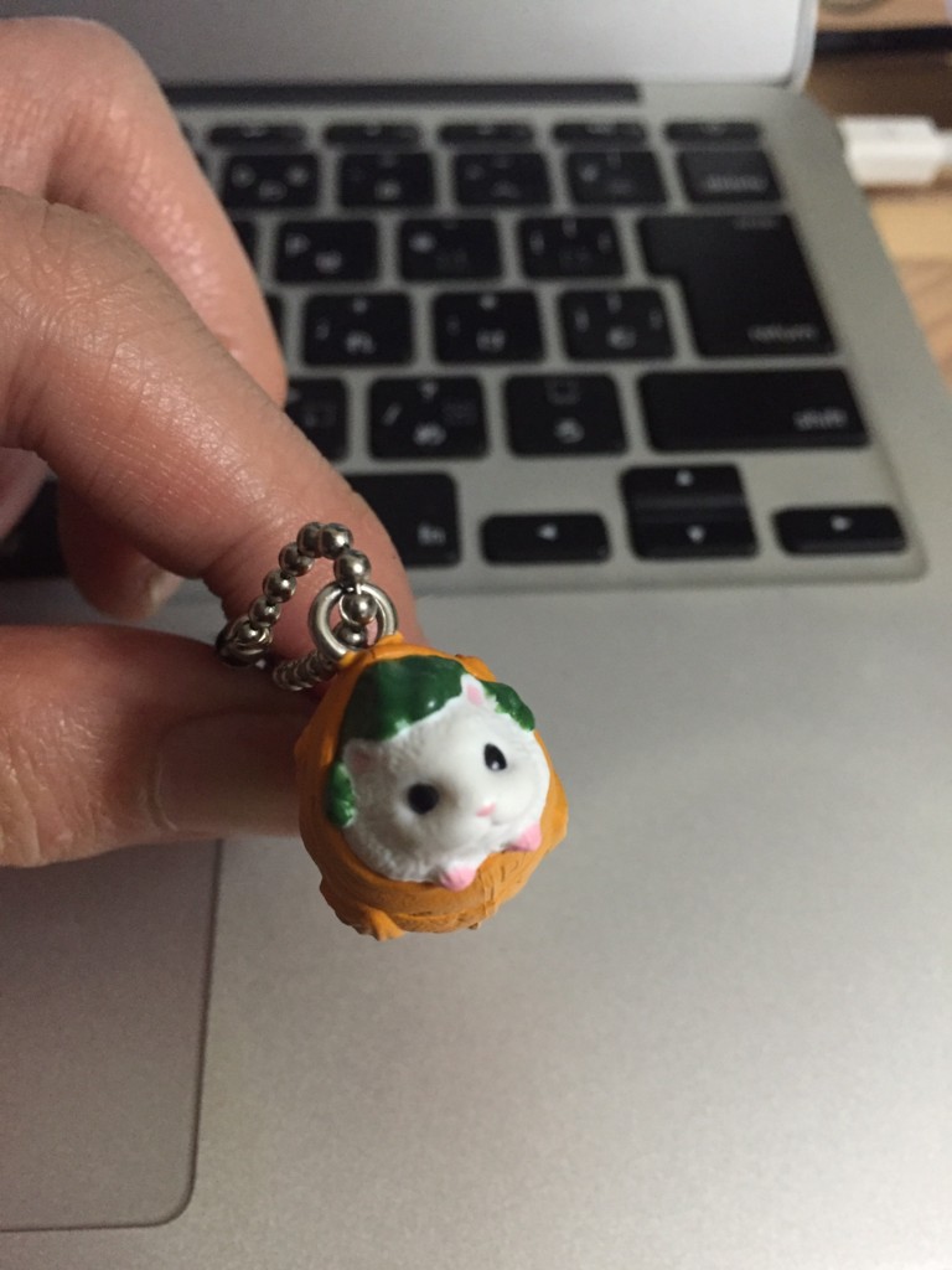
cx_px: 476
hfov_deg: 48.2
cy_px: 635
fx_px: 1063
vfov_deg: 61.7
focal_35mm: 29
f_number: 2.2
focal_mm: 4.15
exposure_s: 1/30
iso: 250
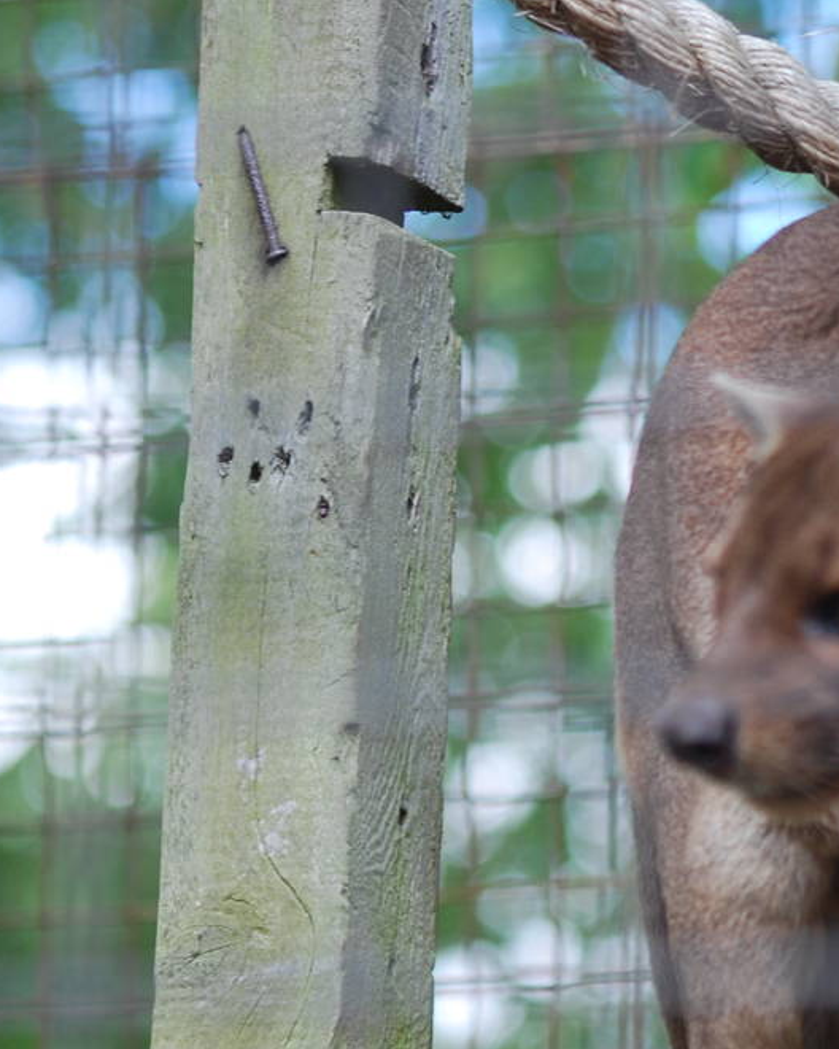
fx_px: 11671
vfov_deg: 5.1
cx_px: 906
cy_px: 670
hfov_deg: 4.1
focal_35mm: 376
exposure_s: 1/250
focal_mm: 110
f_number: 4.2
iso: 200
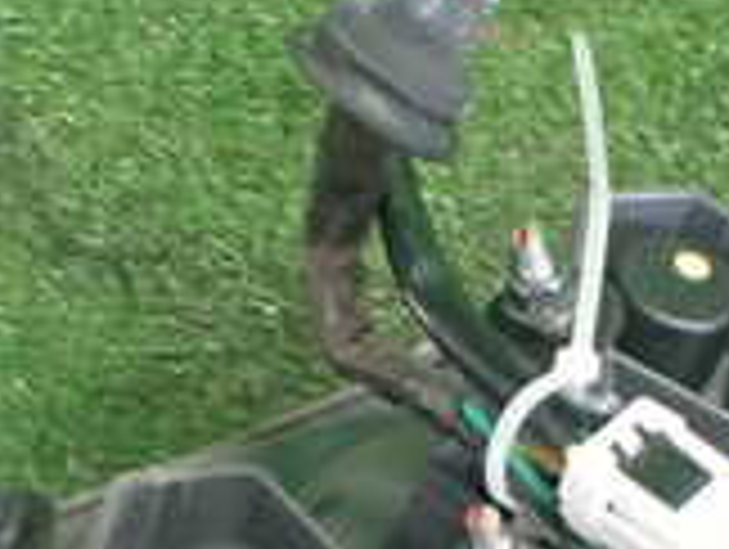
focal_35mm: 111
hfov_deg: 17.6
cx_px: 554
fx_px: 2341
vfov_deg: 13.2
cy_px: 558
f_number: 2.3
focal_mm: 5.4
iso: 800
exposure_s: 1/30
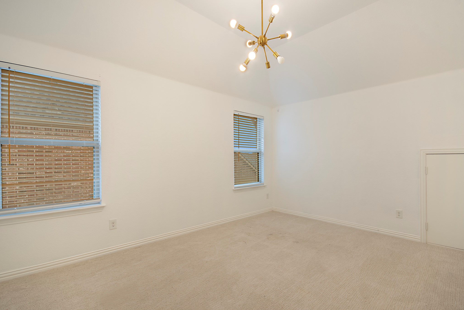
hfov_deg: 96.7
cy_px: 157
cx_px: 242
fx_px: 206
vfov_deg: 73.8
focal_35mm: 16
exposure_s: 1/30
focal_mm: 10
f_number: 8
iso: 100
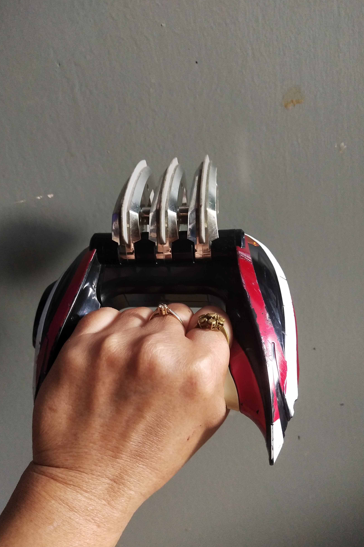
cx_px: 159
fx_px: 485
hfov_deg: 41.0
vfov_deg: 58.7
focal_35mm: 32
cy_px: 277
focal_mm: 3.95
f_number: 1.8
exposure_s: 1/50
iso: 393
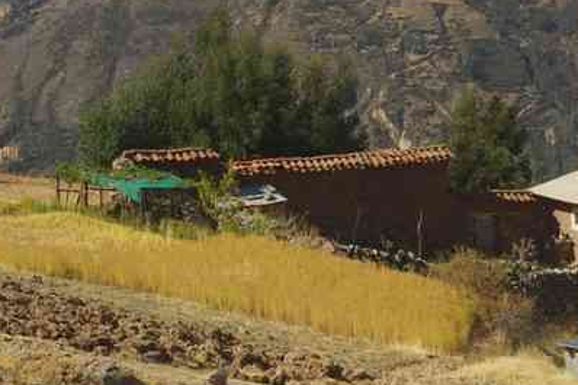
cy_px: -20
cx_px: 176
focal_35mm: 124
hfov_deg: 16.4
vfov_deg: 10.9
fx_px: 1994
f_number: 11
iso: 200
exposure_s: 1/100
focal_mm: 33
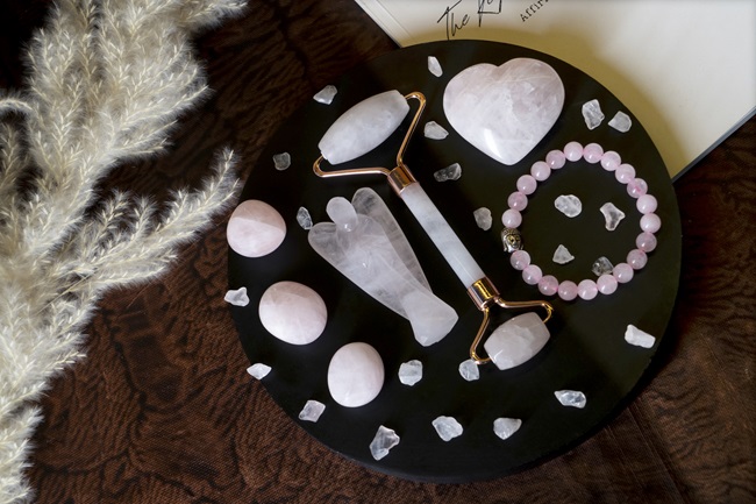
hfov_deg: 28.9
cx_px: 378
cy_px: 252
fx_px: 1470
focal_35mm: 70
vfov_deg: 19.4
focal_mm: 70
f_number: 9
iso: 800
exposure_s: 1/100
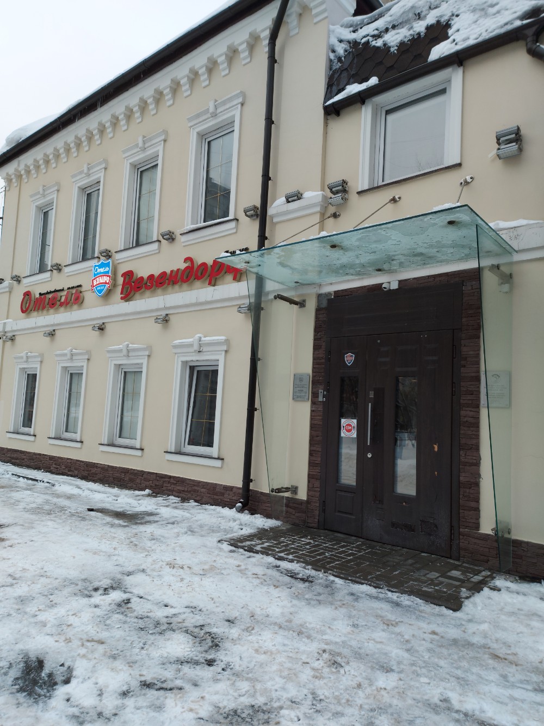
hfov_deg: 56.8
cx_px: 272
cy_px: 363
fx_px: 503
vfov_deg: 71.6
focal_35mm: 24
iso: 40
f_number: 1.8
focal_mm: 5.23
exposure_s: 1/100
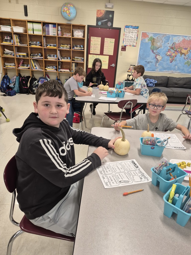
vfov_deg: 73.9
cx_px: 96
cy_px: 128
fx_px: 169
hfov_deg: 58.9
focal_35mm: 23
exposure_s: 1/120
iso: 160
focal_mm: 5.4
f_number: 1.8
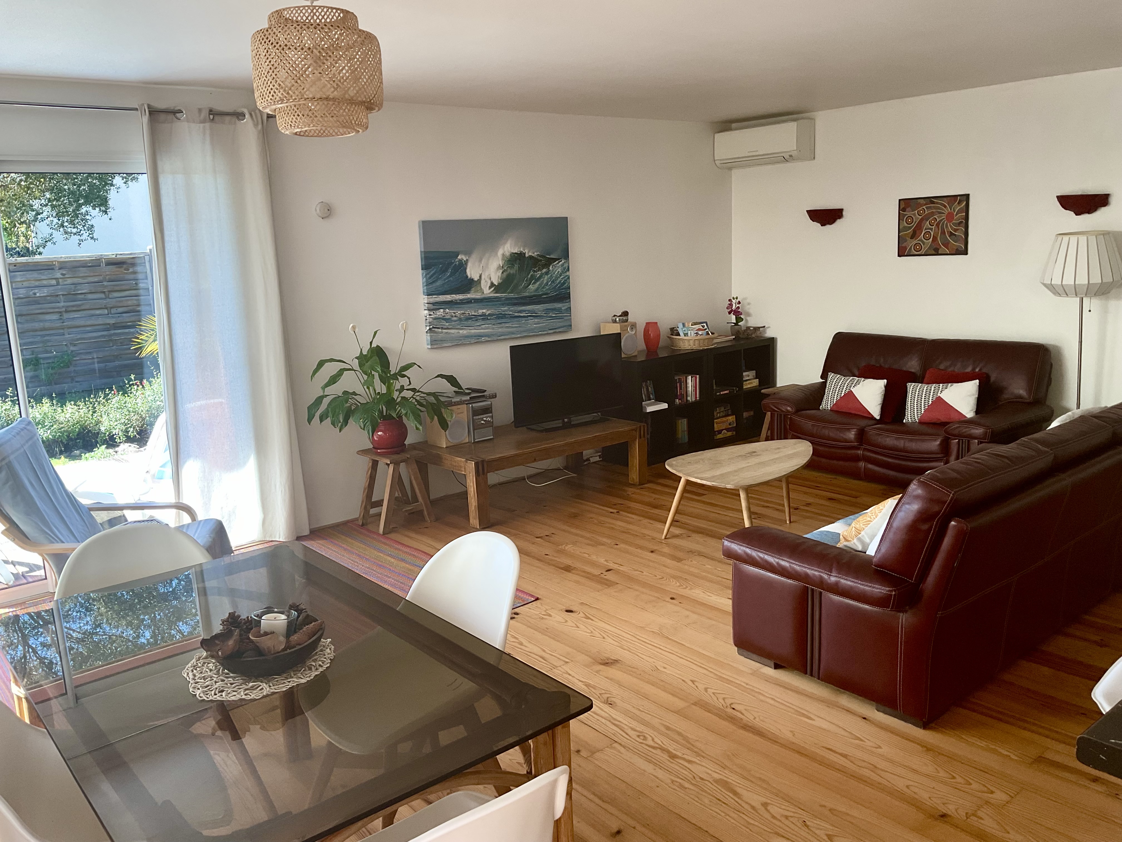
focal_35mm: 29
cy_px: 421
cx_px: 561
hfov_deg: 61.7
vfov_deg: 48.2
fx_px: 940
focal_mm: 3
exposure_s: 1/120
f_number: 1.8
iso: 50
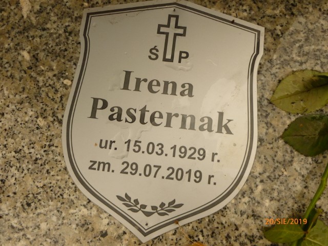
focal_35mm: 32
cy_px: 123
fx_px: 303
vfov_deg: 44.2
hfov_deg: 56.8
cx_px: 164
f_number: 3.5
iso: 200
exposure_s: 1/640
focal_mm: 5.7
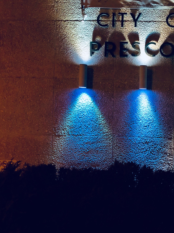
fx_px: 255
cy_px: 116
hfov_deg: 36.4
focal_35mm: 38
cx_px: 139
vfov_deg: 49.0
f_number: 1.8
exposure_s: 1/9
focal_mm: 3.99
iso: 100
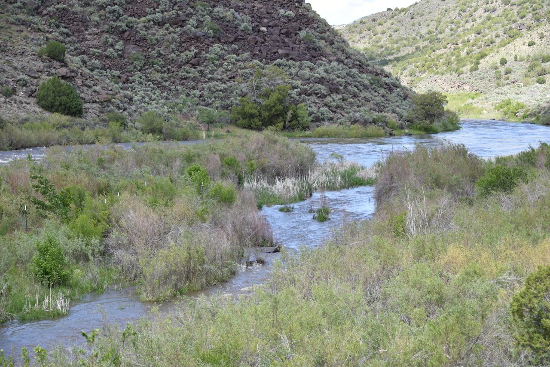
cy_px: 184
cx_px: 275
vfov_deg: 15.2
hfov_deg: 22.6
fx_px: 1375
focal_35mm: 90
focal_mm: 90
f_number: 5.6
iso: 100
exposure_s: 1/200
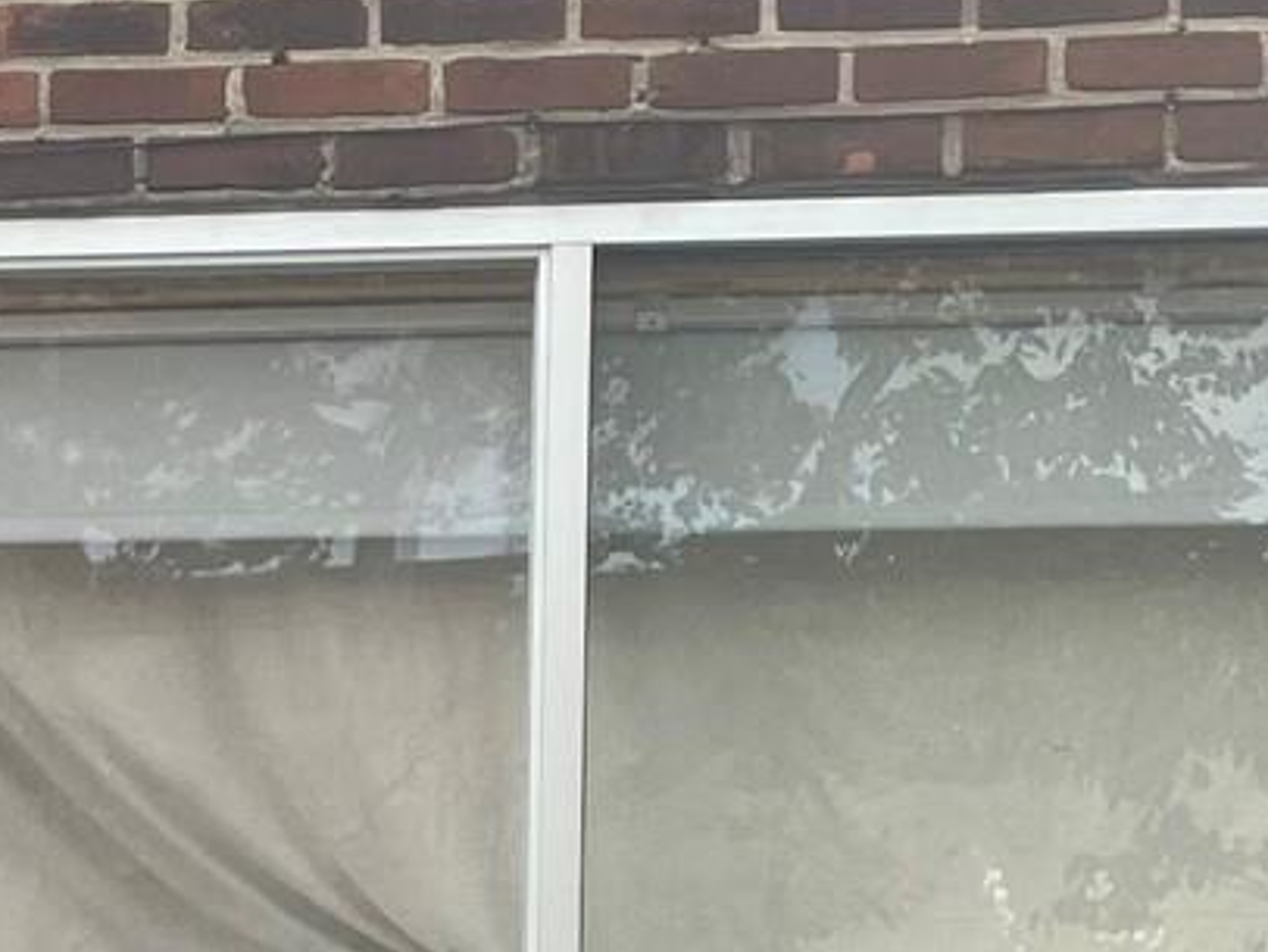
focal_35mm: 131
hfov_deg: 14.0
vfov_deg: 11.2
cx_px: -715
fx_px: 4801
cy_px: 1055
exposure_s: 1/584
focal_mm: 4.2
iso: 32
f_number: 1.6
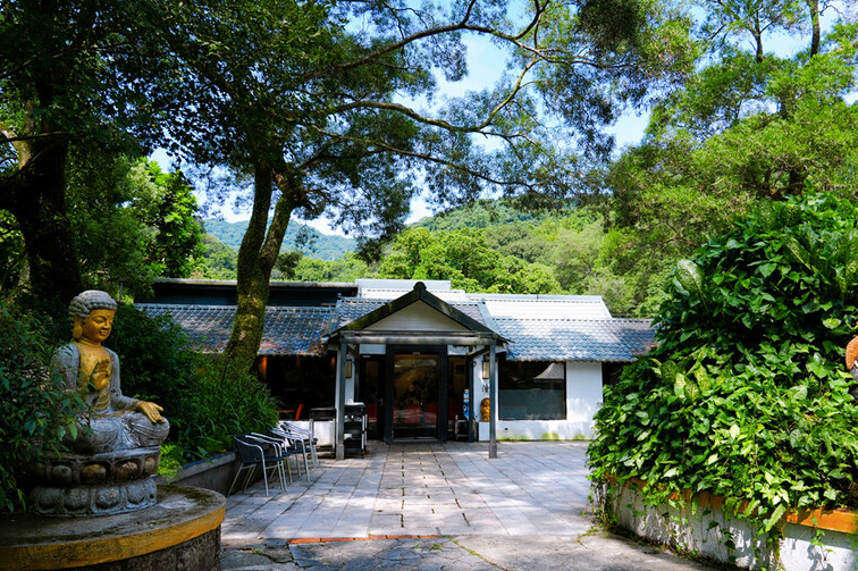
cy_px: 282
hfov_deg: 67.3
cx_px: 471
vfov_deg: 47.9
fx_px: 643
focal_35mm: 27
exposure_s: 1/320
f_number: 8
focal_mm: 24
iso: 320
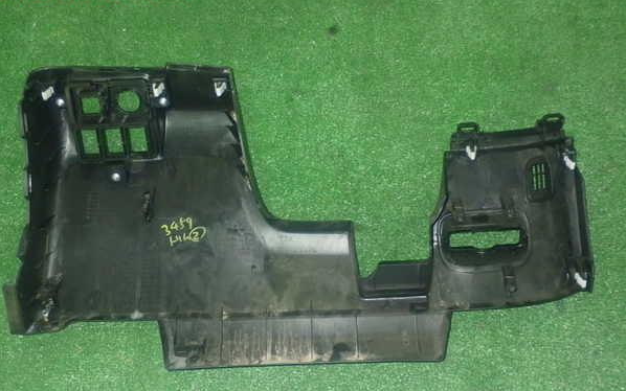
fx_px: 853
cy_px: 209
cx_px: 313
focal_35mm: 50
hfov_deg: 40.3
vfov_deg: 25.8
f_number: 3.1
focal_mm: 8.4
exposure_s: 1/50
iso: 800
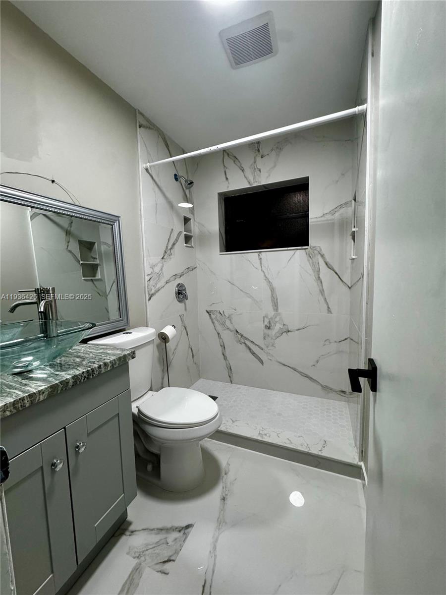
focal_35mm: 14
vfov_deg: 102.1
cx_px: 223
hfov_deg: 85.7
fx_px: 241
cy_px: 298
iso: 320
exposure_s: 1/120
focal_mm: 2.22
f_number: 2.2
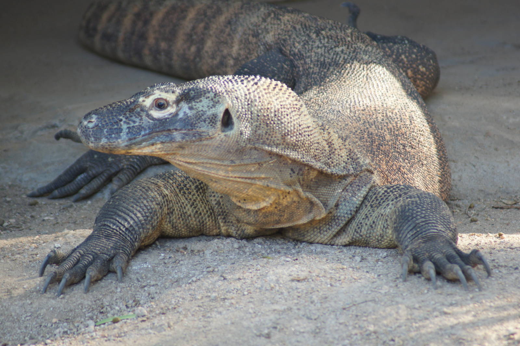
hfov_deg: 4.6
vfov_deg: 3.1
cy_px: 173
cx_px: 260
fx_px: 6496
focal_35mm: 450
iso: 200
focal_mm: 300
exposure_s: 1/25
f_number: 5.6
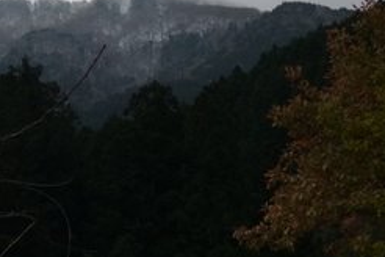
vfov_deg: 13.9
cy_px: 89
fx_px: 1048
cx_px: 110
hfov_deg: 20.7
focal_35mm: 98
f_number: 5.1
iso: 160
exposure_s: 1/320
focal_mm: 10.4
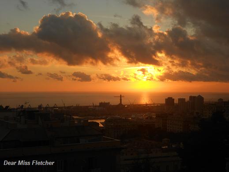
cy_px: 86
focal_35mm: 56
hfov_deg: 34.4
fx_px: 370
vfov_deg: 26.1
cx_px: 114
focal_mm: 10
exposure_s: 1/400
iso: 80
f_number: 4.9
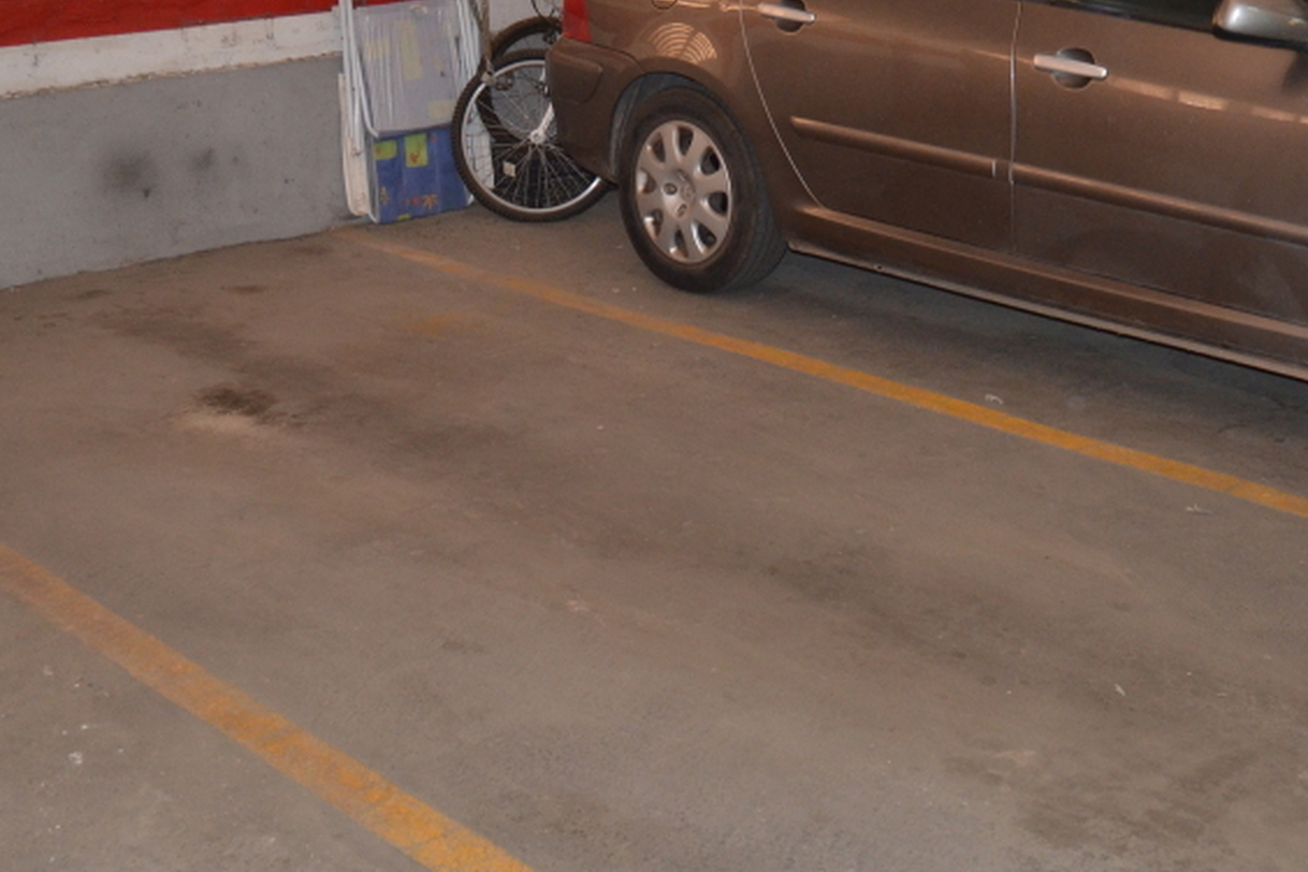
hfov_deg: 40.2
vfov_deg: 27.5
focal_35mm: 49
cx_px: 789
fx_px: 1780
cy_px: 528
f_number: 3.5
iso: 1100
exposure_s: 1/60
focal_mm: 18
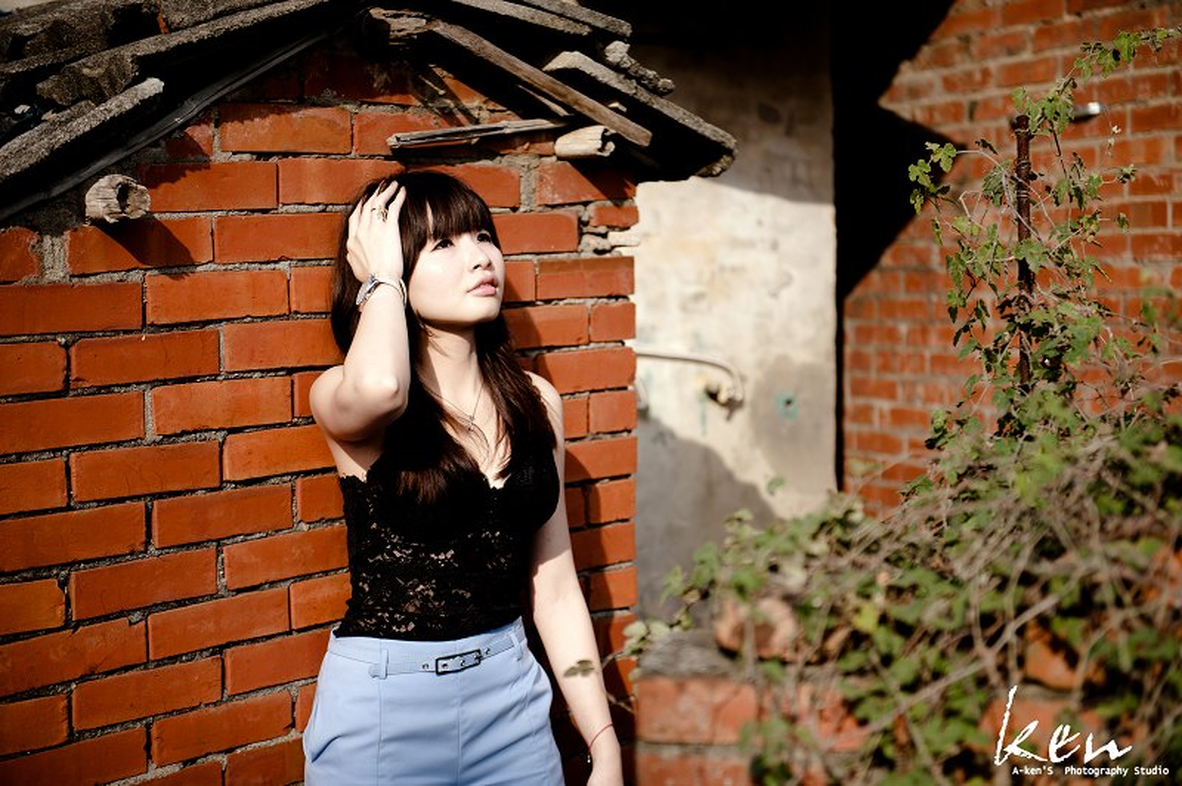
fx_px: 2296
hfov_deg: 28.9
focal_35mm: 70
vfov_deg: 19.4
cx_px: 591
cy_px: 393
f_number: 2.8
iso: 100
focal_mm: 70
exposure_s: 1/1250
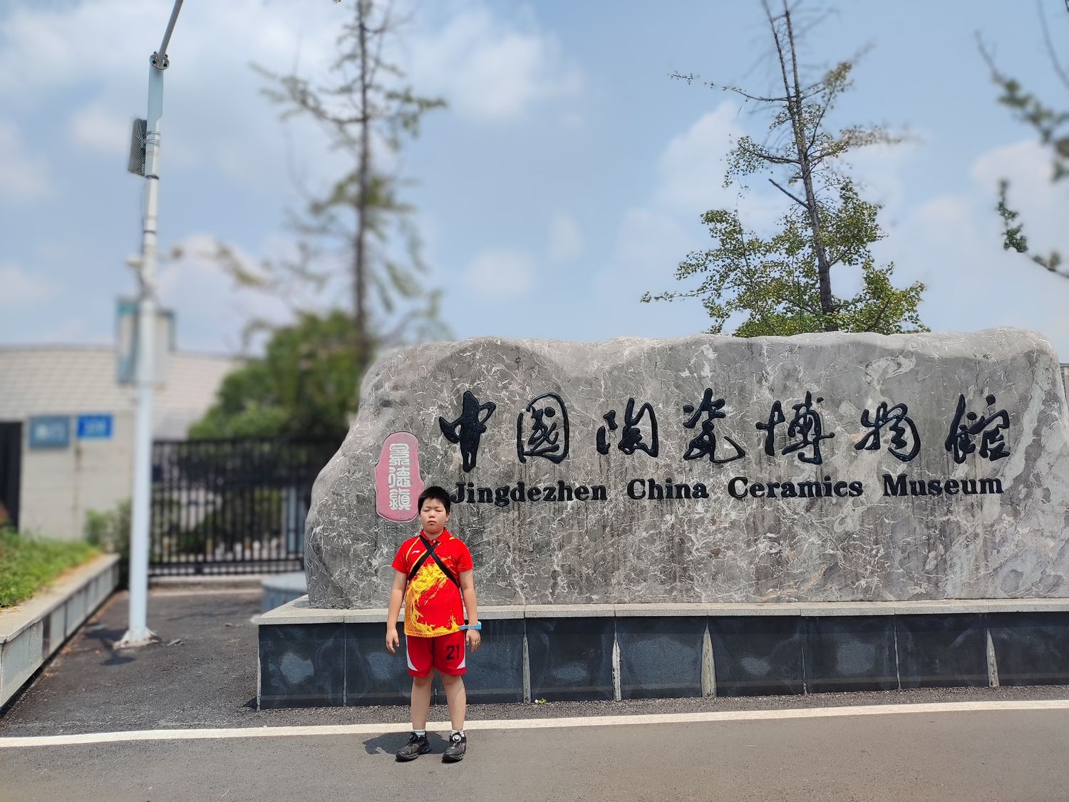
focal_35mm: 25
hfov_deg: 69.4
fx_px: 772
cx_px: 534
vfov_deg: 54.9
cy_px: 401
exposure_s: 1/1608
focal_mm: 4.71
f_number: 1.79
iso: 50
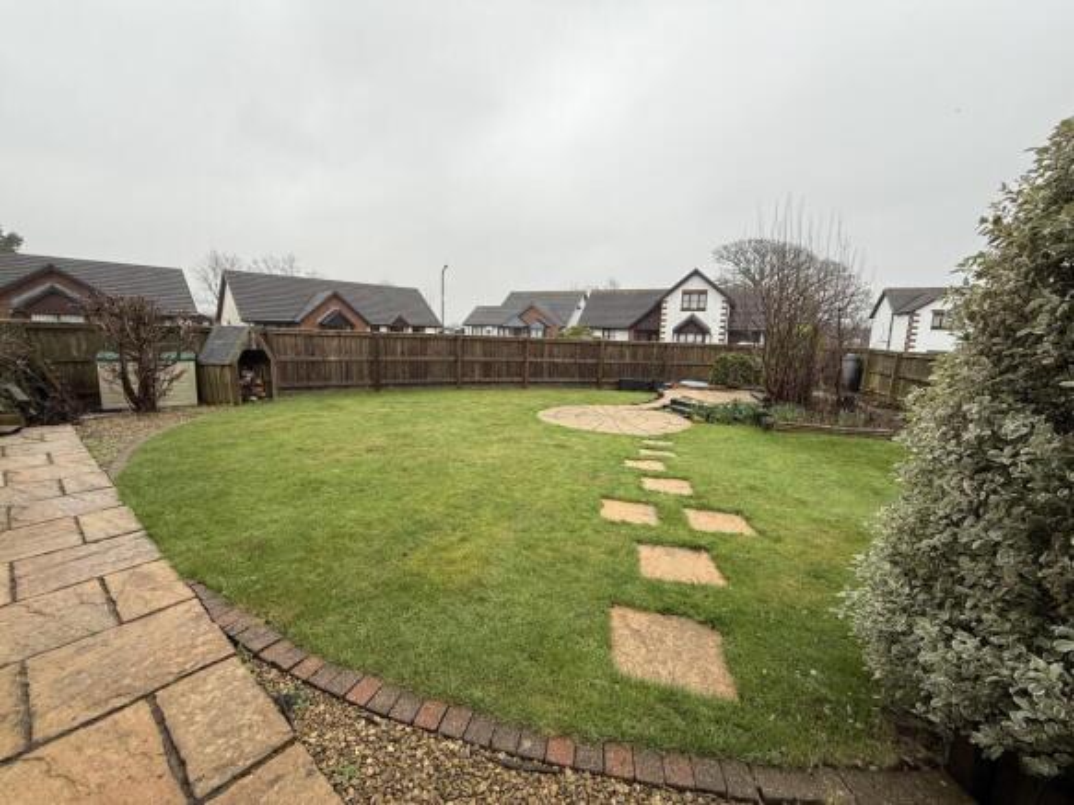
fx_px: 434
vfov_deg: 85.7
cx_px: 537
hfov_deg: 102.1
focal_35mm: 14
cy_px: 402
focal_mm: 2.22
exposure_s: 1/99
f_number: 2.2
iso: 40
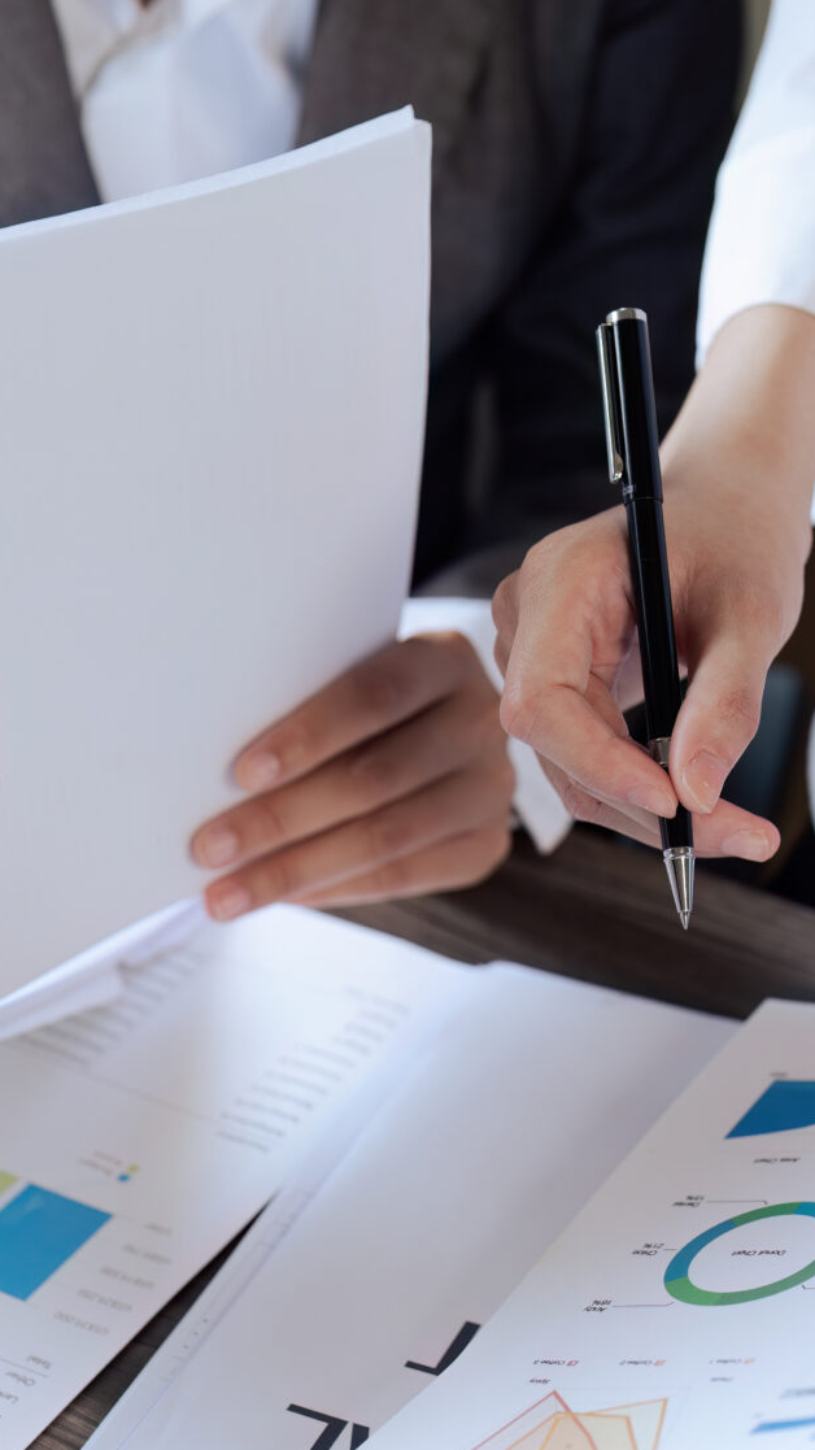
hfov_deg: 12.6
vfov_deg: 22.2
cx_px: 491
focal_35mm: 96
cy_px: 787
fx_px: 3690
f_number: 2.8
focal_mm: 50
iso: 250
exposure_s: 1/250
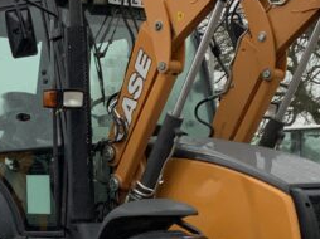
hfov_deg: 16.5
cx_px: 6
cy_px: 162
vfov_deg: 12.6
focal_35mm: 117
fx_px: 1081
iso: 16
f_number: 1.8
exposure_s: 1/160
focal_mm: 3
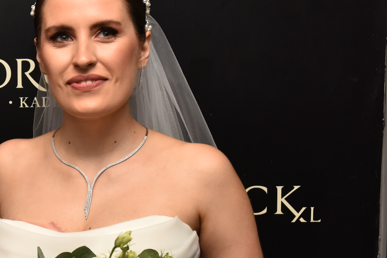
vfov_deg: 12.4
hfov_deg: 17.9
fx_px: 1182
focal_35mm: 110
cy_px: 160
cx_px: -36
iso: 1600
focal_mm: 40
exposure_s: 1/400
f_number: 6.3
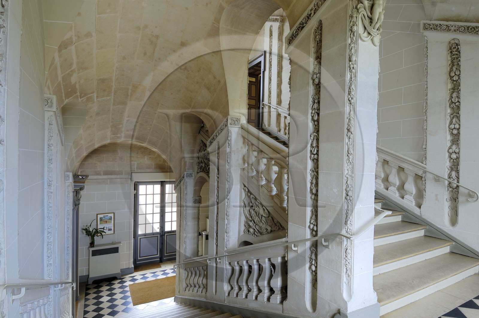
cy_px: 159
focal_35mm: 18
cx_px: 240
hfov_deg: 90.1
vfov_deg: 67.2
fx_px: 239
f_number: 7.1
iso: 100
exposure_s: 1/5
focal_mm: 12
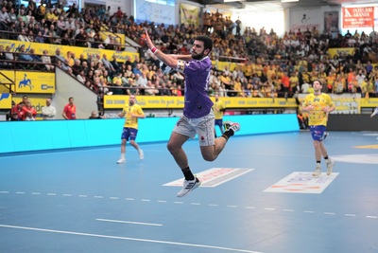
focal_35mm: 70
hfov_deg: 28.8
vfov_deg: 19.5
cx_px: 189
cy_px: 126
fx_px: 735
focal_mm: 70
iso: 3200
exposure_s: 1/1250
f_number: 2.8
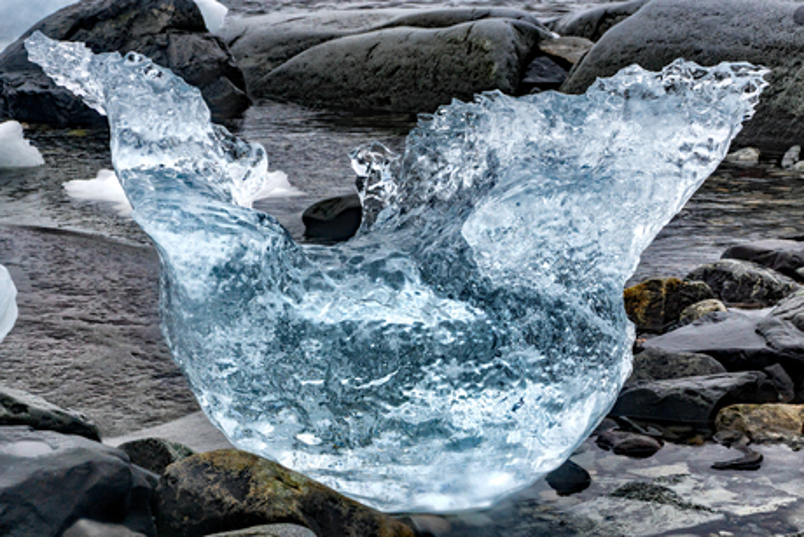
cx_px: 402
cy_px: 268
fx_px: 1843
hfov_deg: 24.6
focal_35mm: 82
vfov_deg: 16.6
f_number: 13
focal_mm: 55
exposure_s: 1/250
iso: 200
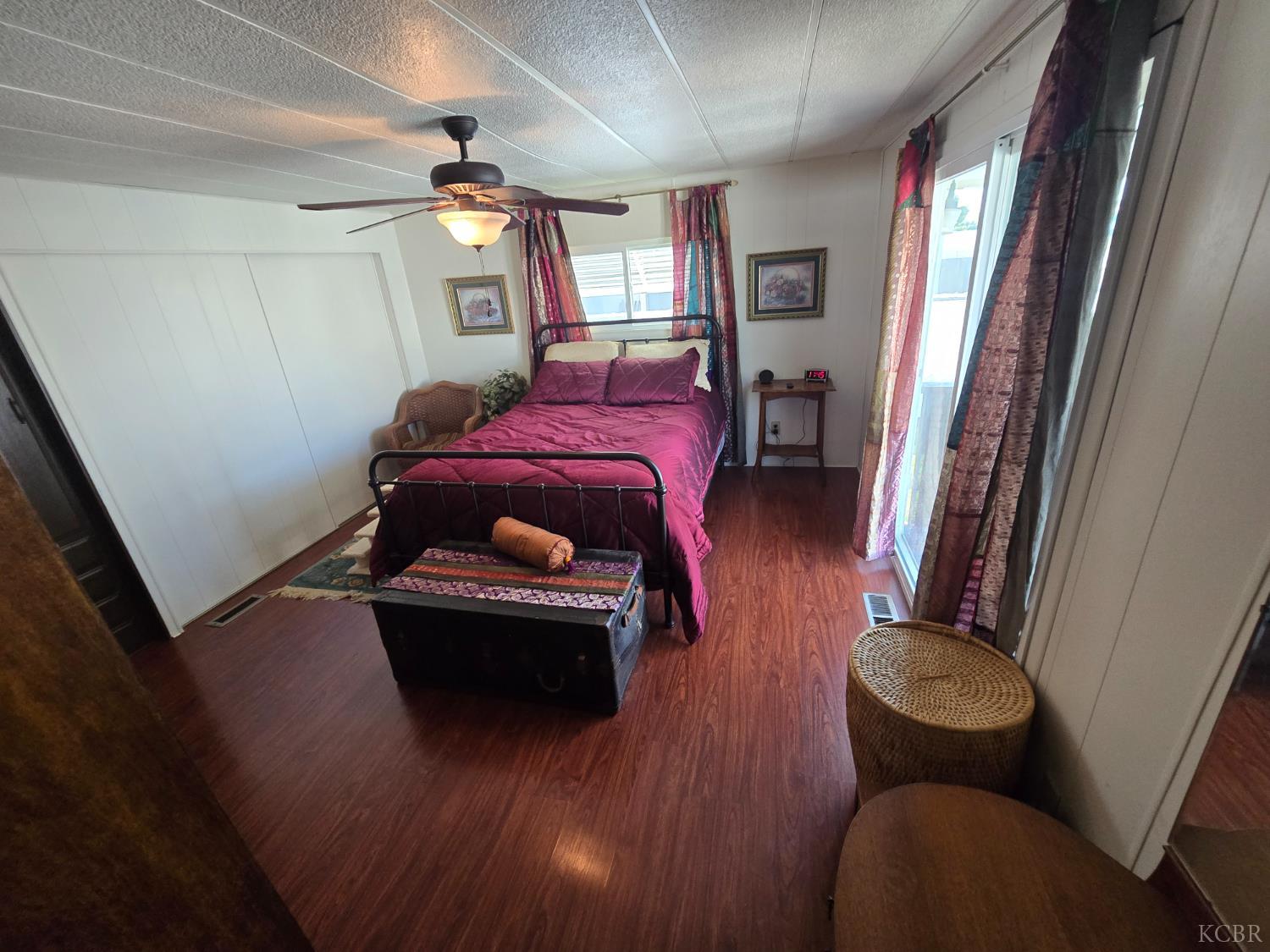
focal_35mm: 13
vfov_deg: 89.9
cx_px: 635
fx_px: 477
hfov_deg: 106.2
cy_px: 476
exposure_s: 1/60
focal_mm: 2.2
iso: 250
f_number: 2.2
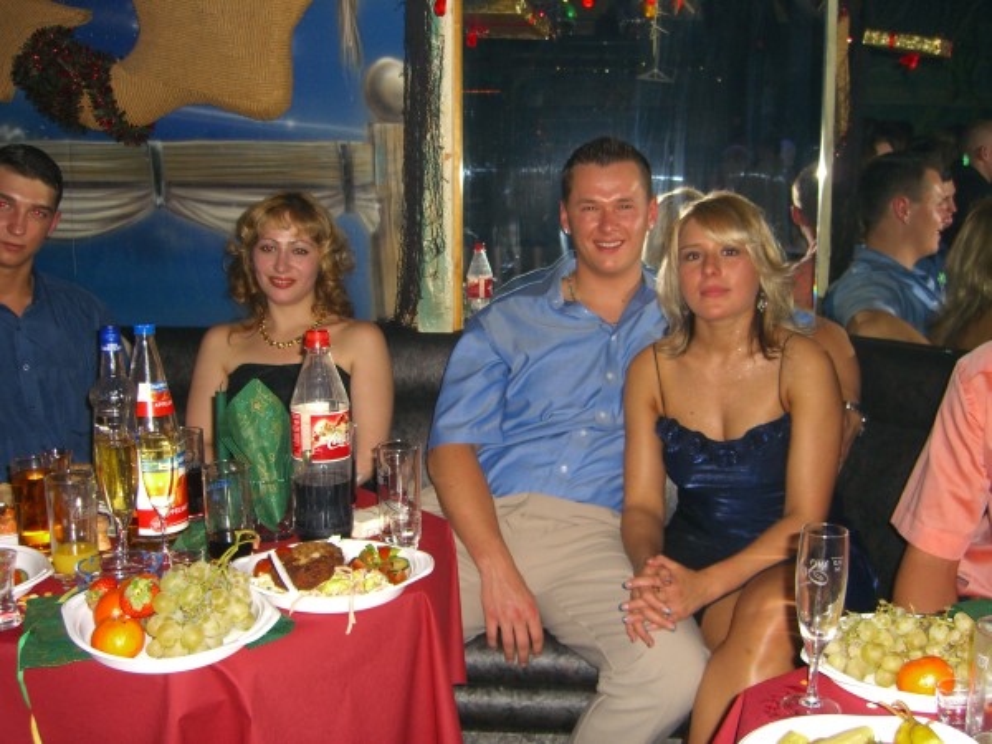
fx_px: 1089
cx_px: 496
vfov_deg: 37.7
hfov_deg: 49.0
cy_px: 372
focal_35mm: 38
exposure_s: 1/60
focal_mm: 7.9
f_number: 2.8
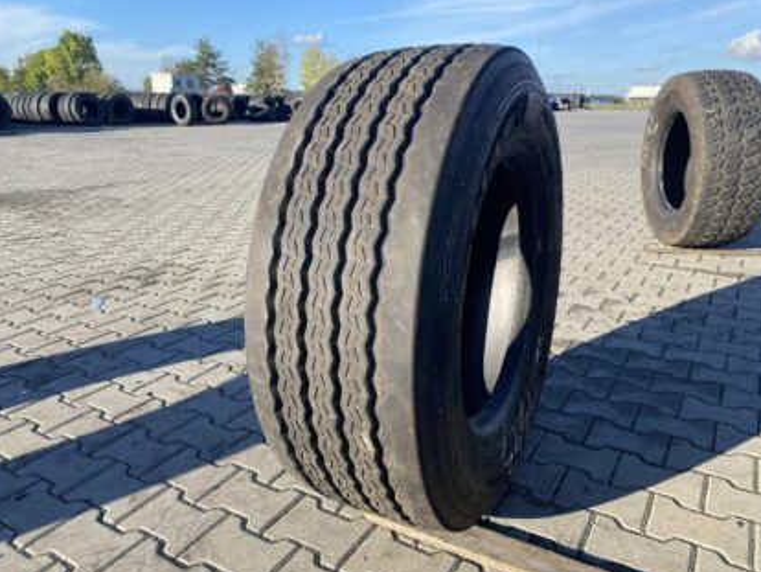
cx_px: 377
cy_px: 292
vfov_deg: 51.4
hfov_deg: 65.3
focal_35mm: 27
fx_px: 594
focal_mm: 4.25
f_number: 1.8
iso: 32
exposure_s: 1/990
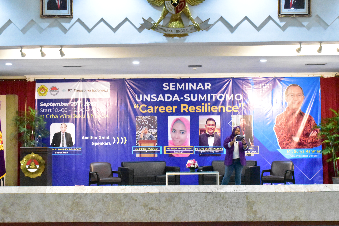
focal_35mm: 57
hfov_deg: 35.0
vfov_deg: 23.8
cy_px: 113
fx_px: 537
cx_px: 170
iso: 20000
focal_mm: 38
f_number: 13
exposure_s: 1/60
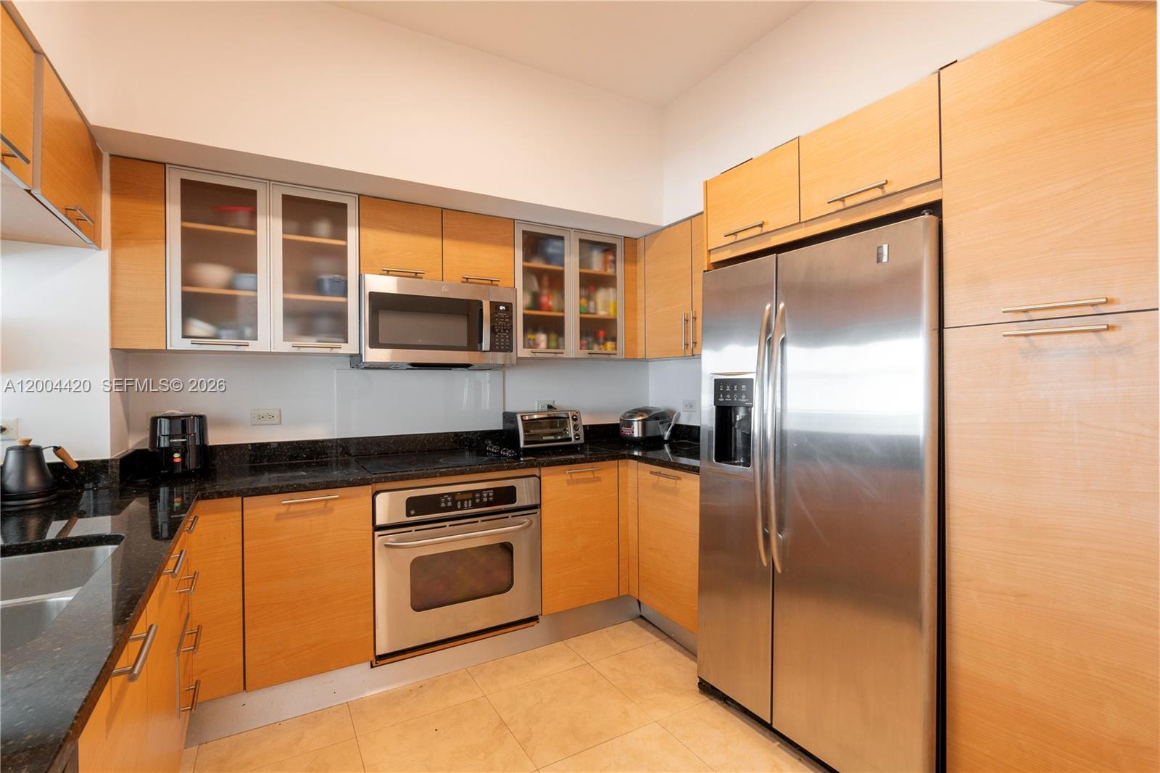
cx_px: 580
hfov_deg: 95.0
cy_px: 386
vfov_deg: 72.0
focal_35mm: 16
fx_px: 532
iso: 250
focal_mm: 11
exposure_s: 1/4
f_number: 7.1
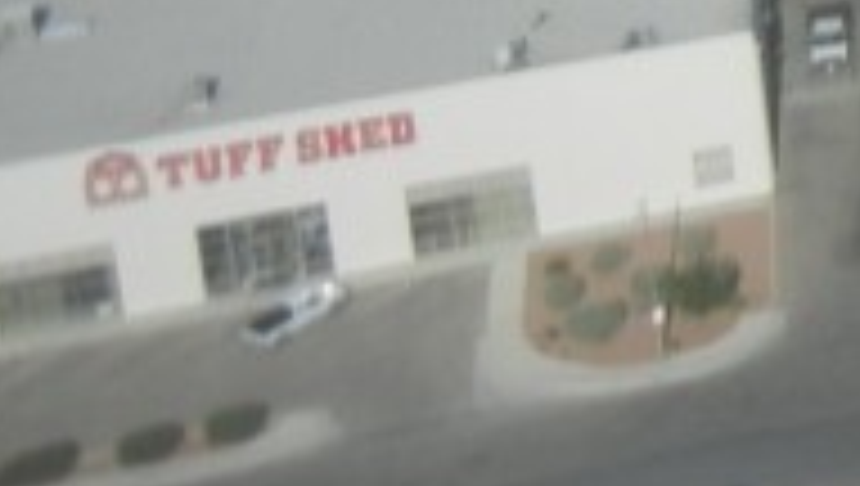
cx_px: 2274
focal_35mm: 175
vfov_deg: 6.4
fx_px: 3996
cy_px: -900
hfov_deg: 10.2
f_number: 7
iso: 160
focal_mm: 5.4
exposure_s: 1/533
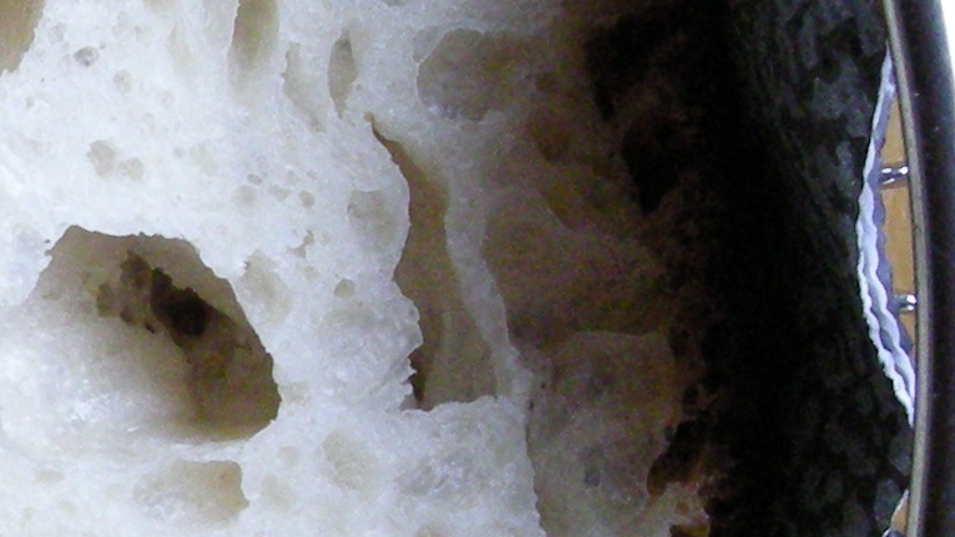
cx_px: -302
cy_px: 270
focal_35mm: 153
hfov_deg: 13.5
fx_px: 3875
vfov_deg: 7.9
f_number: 2.8
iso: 306
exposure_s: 1/60
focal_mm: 5.7
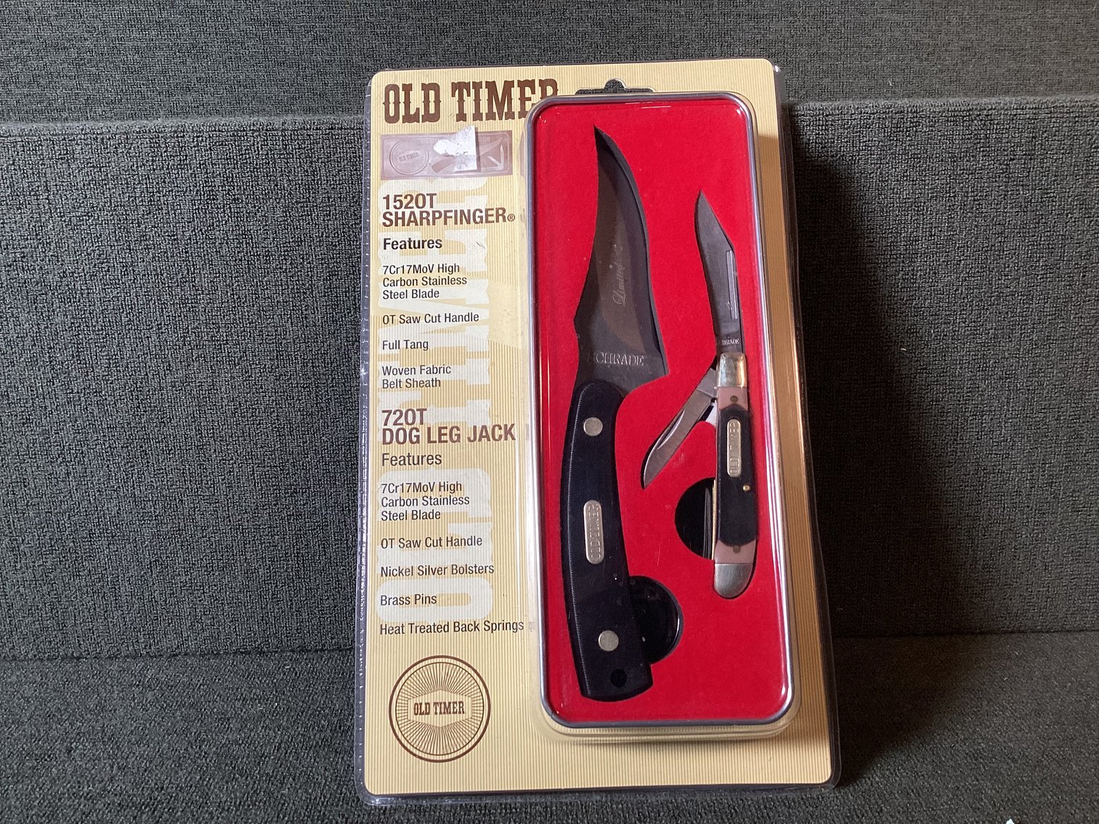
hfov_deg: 58.3
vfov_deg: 45.4
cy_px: 412
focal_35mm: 31
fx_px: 984
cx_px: 550
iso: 64
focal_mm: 3.3
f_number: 2.4
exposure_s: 1/50
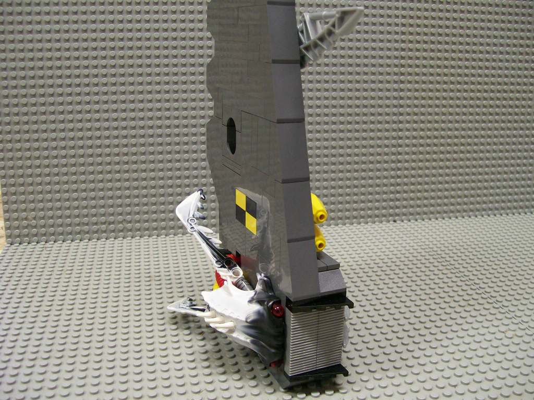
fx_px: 555
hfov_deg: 51.4
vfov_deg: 39.7
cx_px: 267
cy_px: 200
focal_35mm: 36
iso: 160
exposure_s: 1/18.8
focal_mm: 6
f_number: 2.7
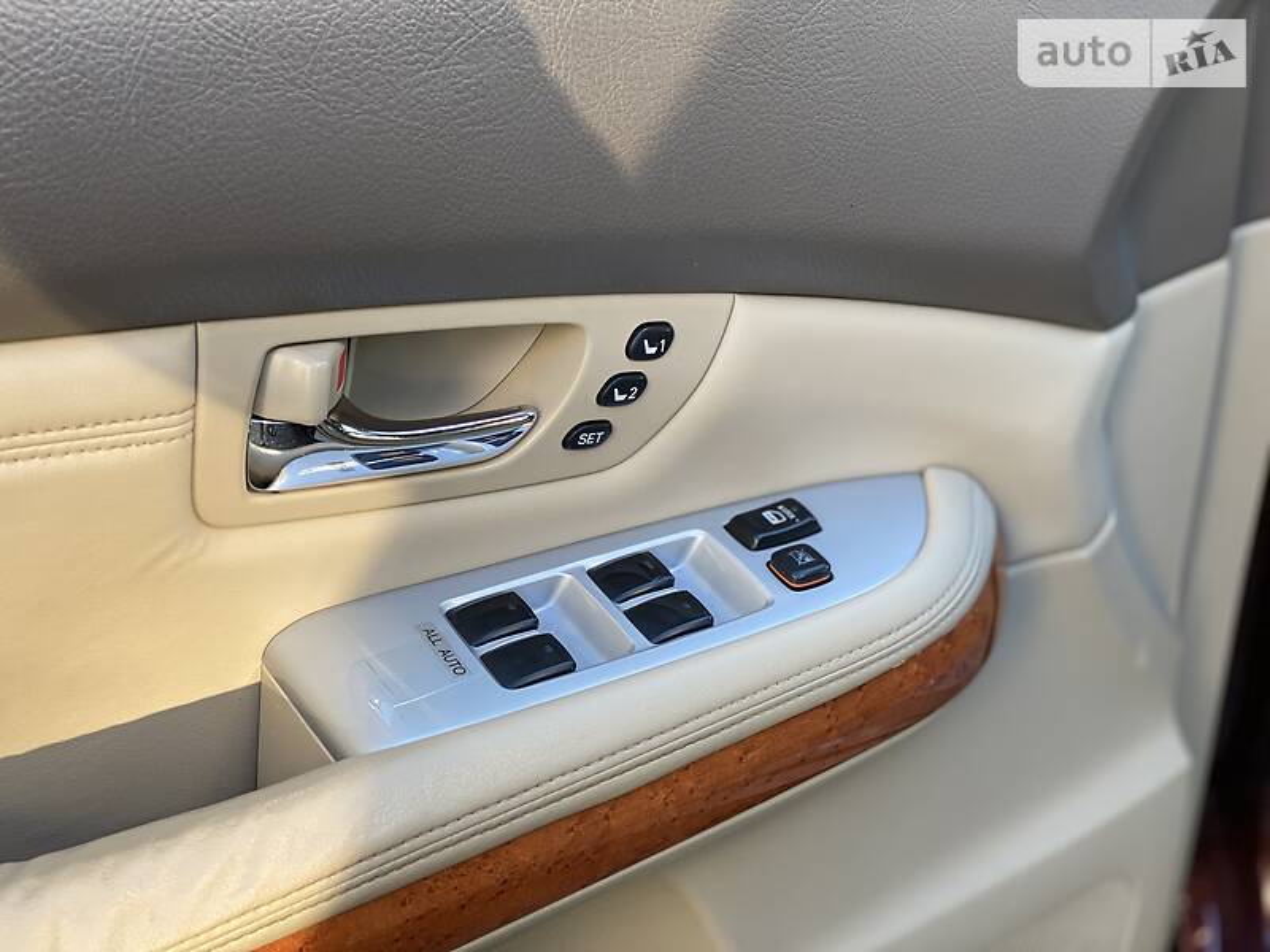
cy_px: 476
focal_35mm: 52
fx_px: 1908
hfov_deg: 36.8
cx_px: 635
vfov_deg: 28.0
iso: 64
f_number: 2
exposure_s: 1/122
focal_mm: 6
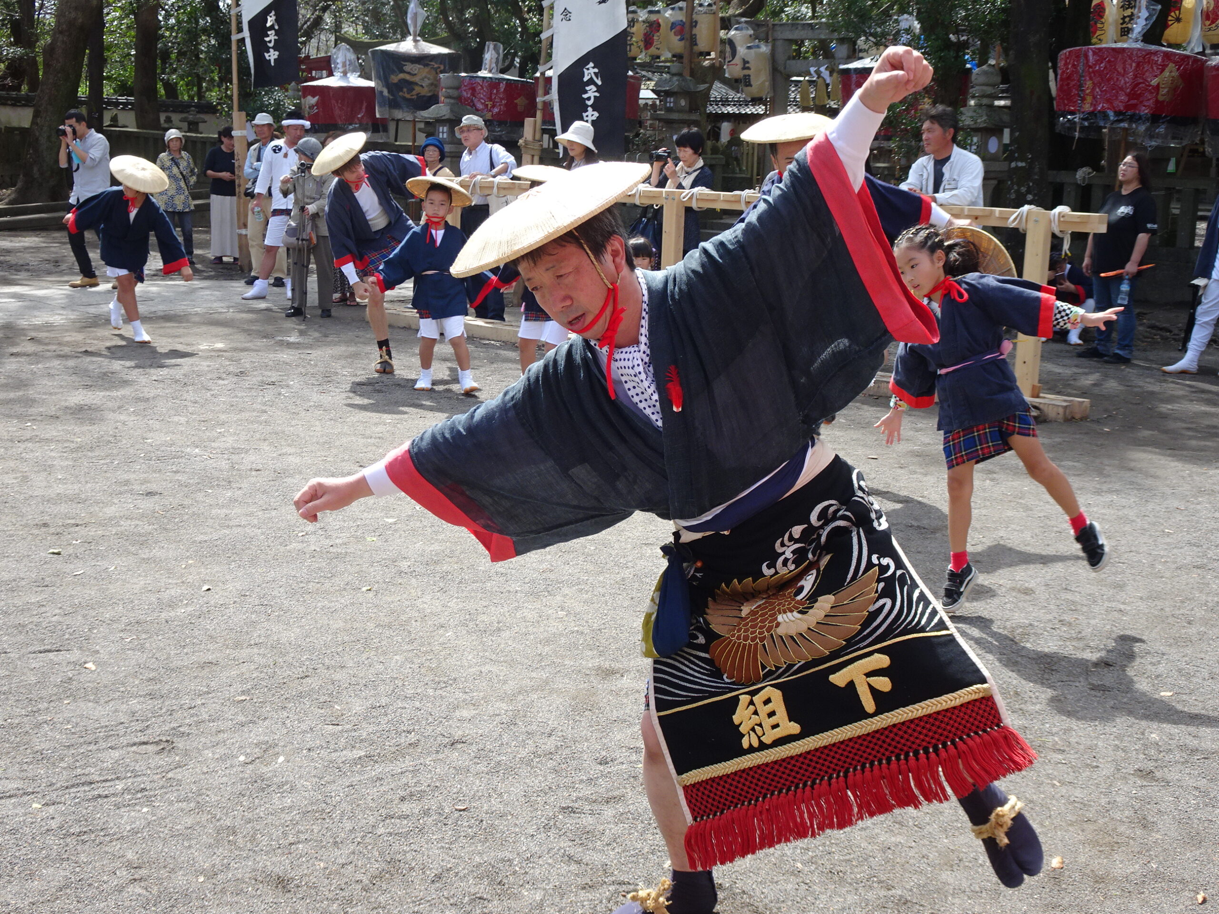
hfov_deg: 42.9
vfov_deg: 32.9
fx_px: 1549
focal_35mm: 44
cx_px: 610
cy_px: 457
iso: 80
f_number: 4.5
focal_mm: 7.58
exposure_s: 1/250
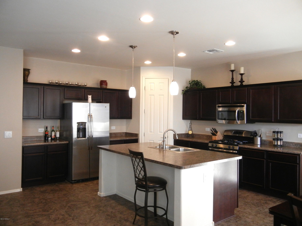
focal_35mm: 30
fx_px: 262
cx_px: 151
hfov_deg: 60.0
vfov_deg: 46.8
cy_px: 113
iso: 329
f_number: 3.5
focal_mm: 5.4
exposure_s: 1/30
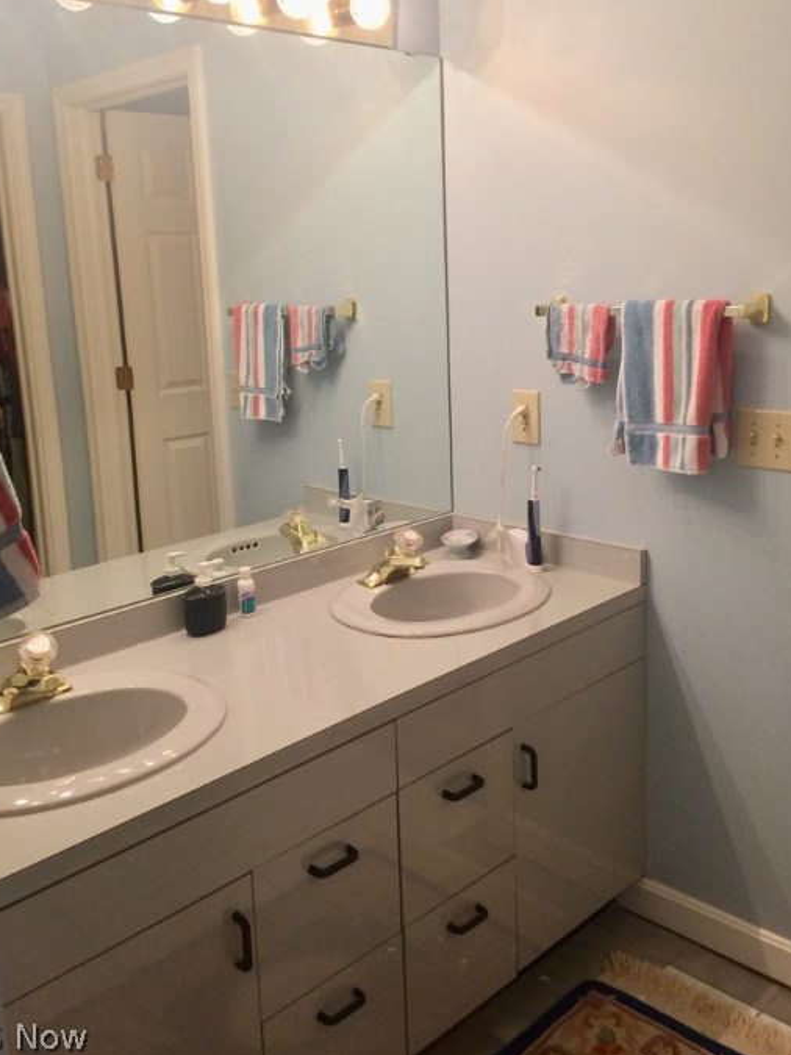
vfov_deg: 55.2
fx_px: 1006
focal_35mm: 33
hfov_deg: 42.9
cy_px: 463
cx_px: 375
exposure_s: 1/30
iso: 80
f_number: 2.2
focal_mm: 4.15
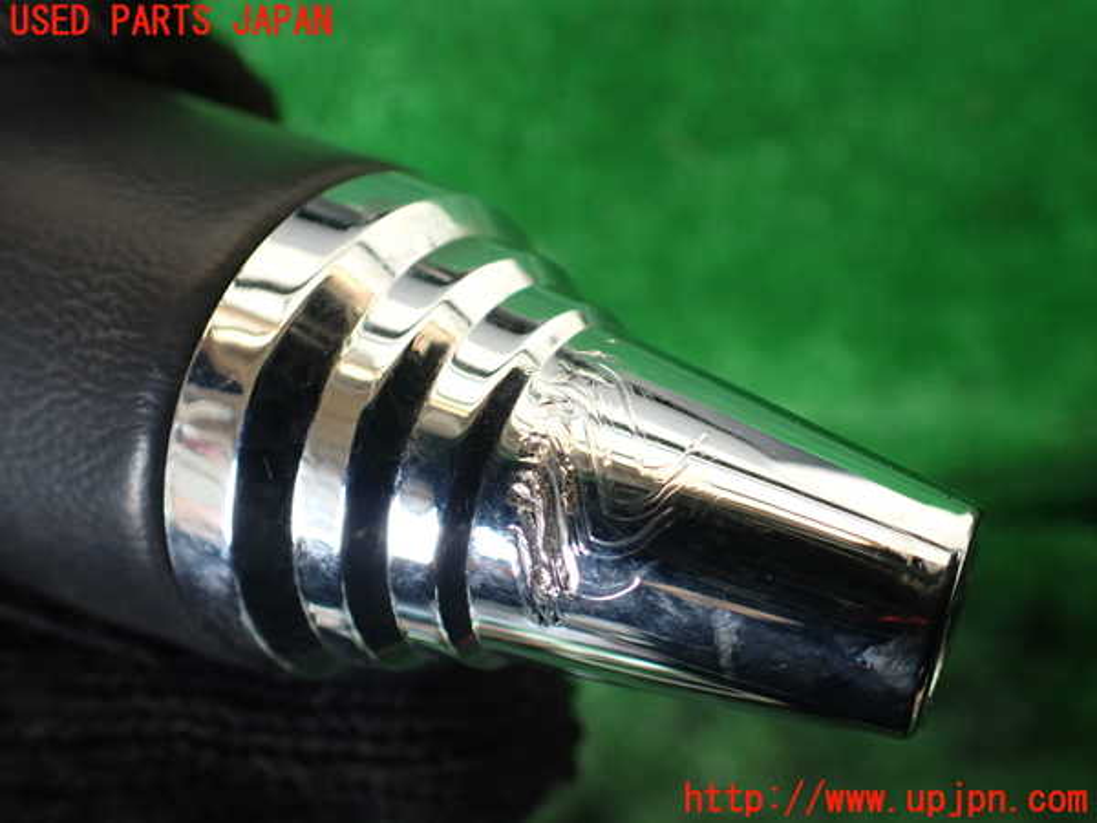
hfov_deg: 60.0
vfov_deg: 46.8
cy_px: 412
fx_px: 951
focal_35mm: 30
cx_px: 548
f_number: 2.3
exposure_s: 1/125
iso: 250
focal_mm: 5.4
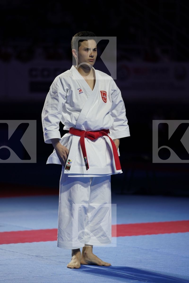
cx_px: 94
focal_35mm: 154
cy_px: 142
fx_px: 1213
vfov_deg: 13.3
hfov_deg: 8.9
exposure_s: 1/500
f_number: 2.8
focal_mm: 154
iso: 400
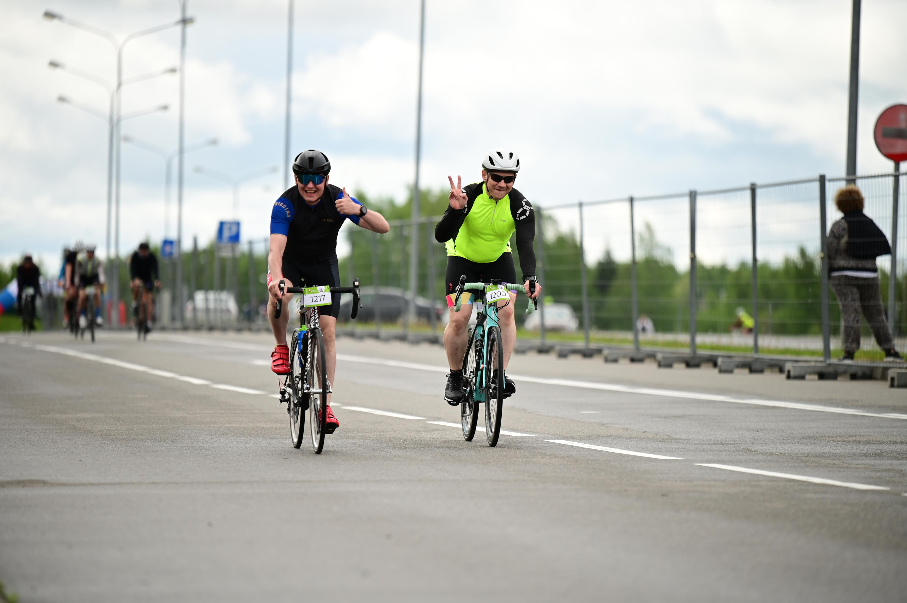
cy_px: 302
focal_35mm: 200
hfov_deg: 10.3
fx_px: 5036
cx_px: 454
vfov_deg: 6.9
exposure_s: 1/1600
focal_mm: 200
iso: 200
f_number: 2.8
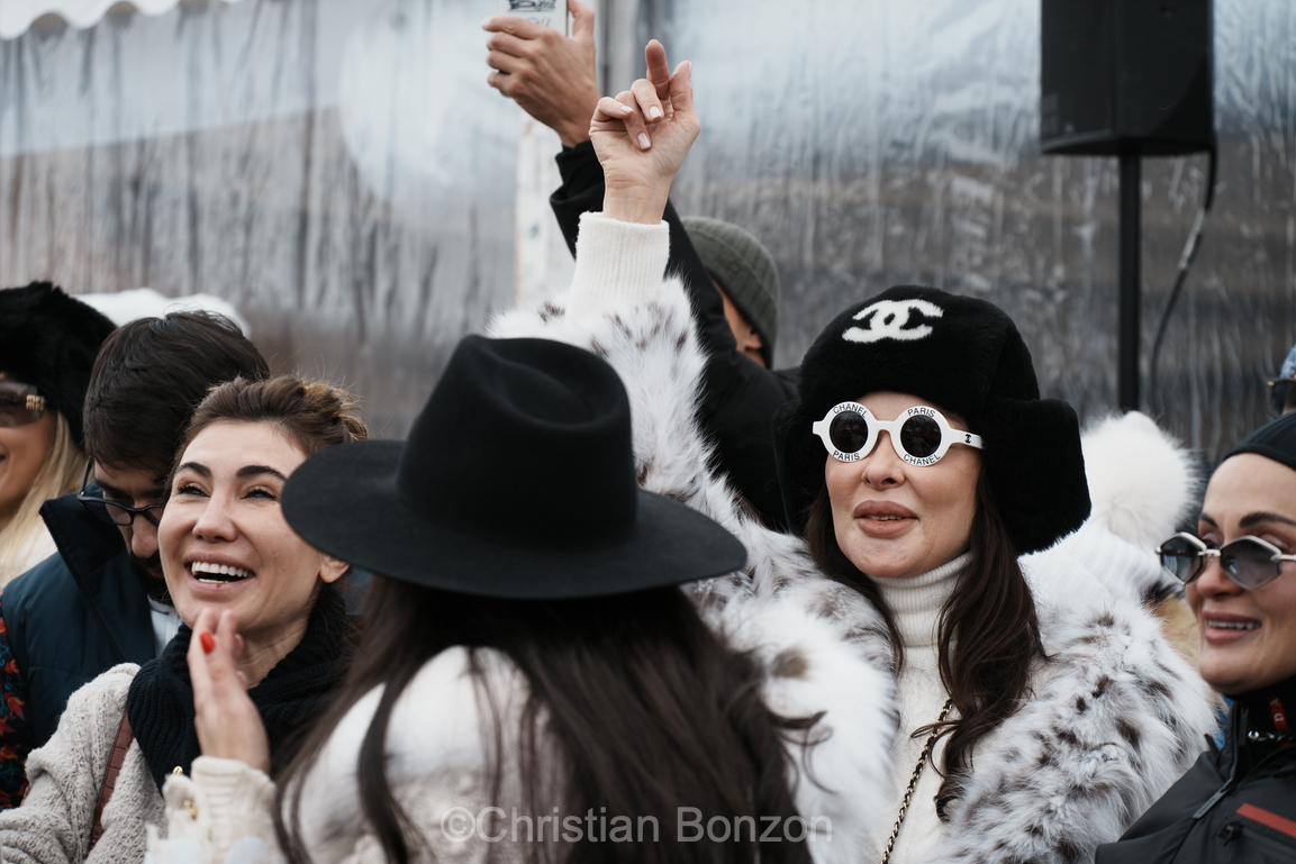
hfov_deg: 16.0
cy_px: 448
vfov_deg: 10.7
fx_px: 4598
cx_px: 637
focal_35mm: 128
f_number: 6.3
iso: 400
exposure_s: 1/800
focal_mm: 122.7
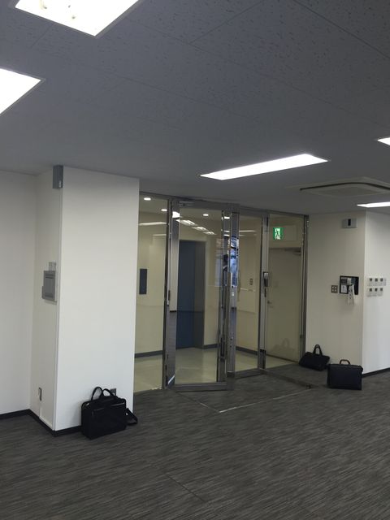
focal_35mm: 29
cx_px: 195
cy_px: 260
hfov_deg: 48.2
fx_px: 436
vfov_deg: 61.7
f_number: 2.2
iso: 32
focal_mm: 4.15
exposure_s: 1/60
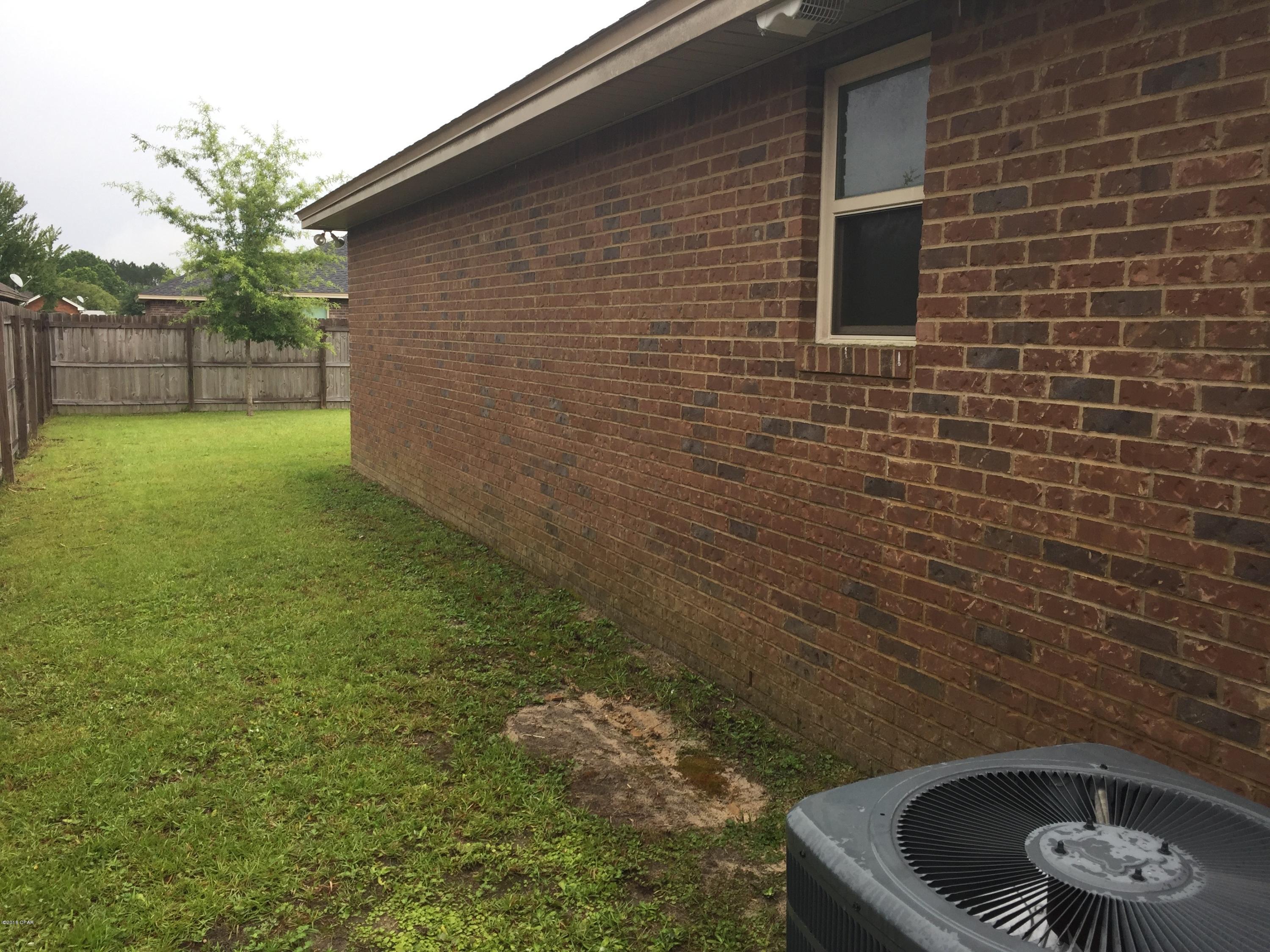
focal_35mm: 29
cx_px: 635
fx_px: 1064
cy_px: 476
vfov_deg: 48.2
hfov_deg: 61.7
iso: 32
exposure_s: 1/391
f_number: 2.2
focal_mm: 4.15
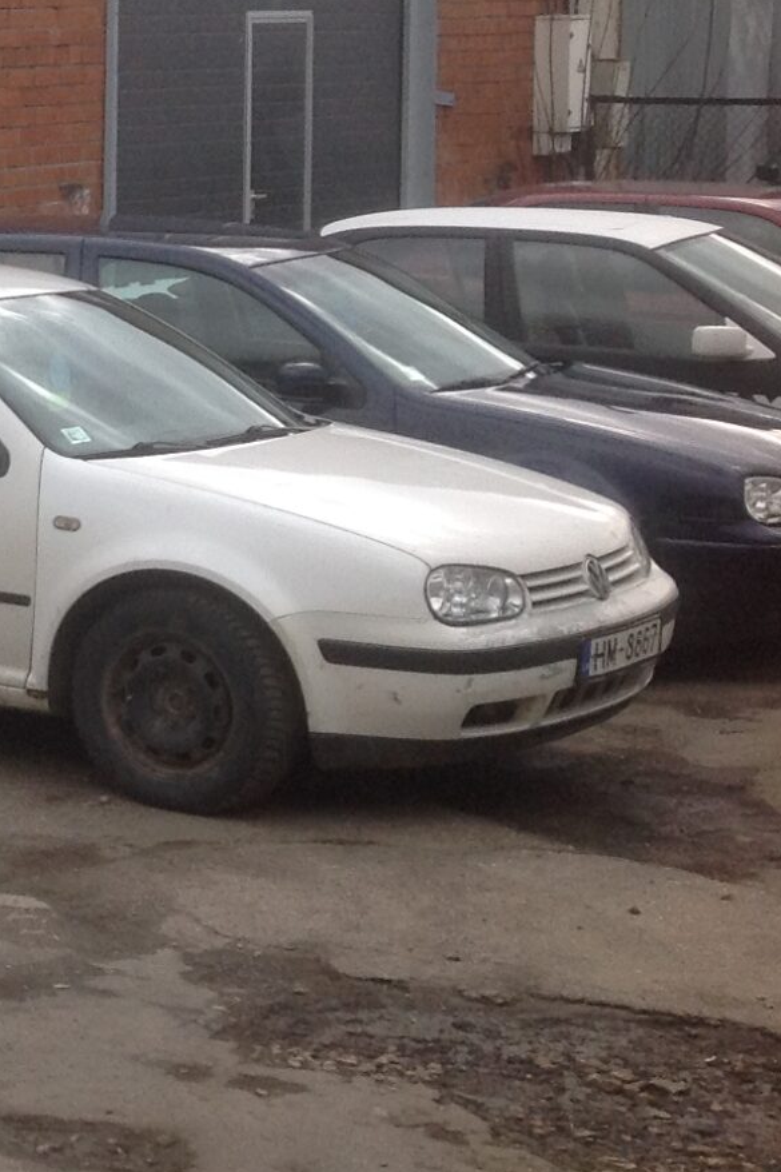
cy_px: 328
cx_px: -925
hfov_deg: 11.3
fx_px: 3451
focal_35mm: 106
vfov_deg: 19.2
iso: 50
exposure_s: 1/796
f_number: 2.4
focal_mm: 4.28
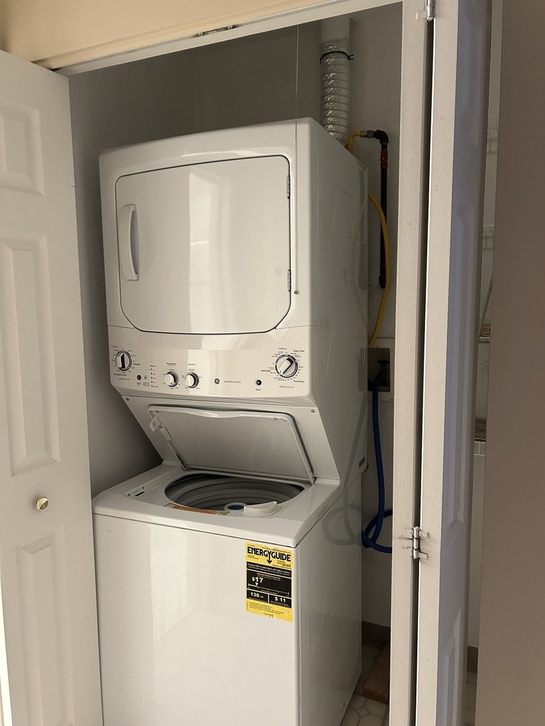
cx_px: 272
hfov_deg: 53.1
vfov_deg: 67.3
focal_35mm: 26
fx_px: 546
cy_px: 363
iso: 400
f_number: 1.5
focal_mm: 5.7
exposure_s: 1/60
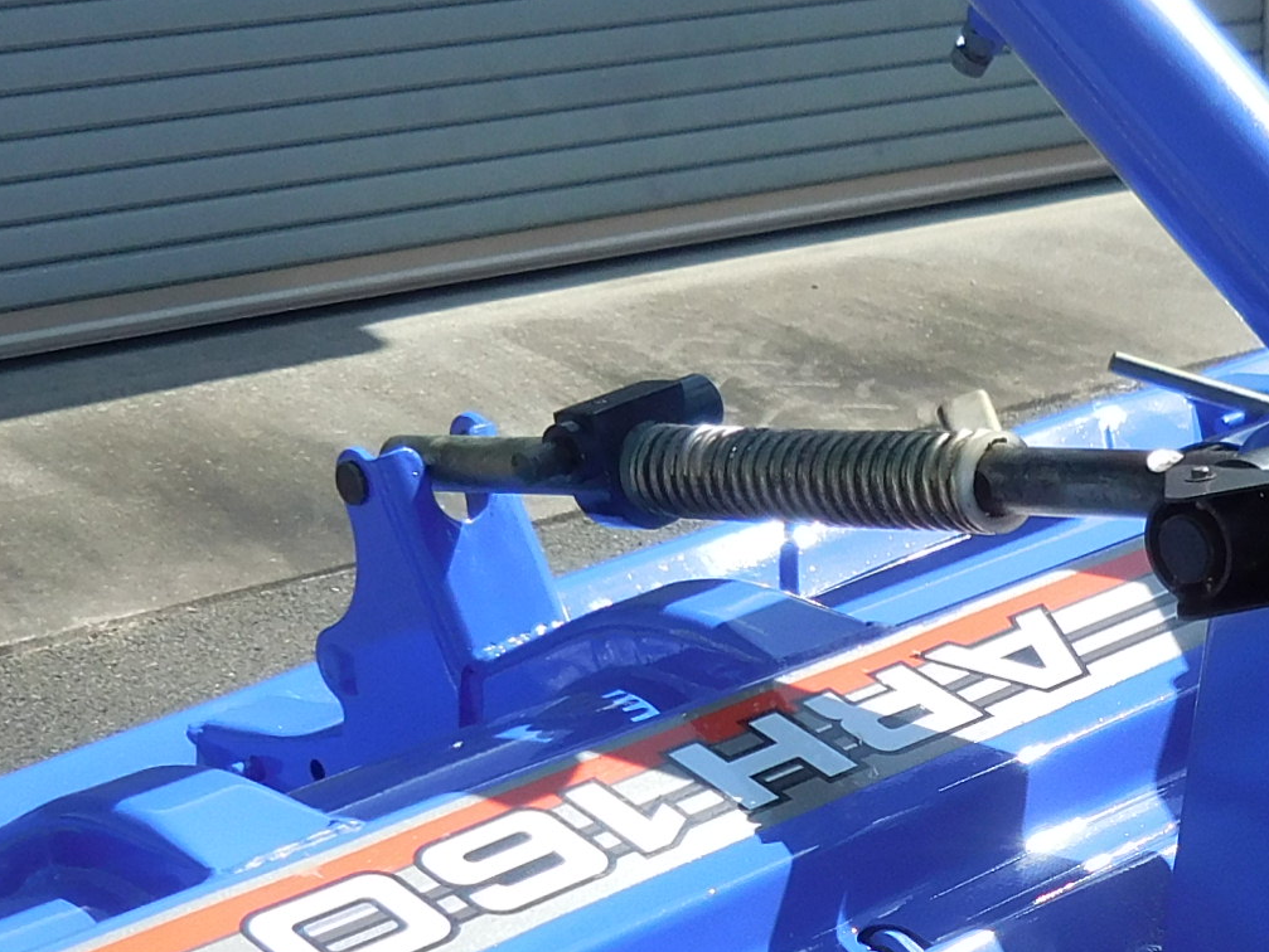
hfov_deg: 23.7
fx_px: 2970
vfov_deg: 17.9
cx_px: 1056
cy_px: 874
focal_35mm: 81
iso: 125
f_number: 3.3
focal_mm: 4.5
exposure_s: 1/1000
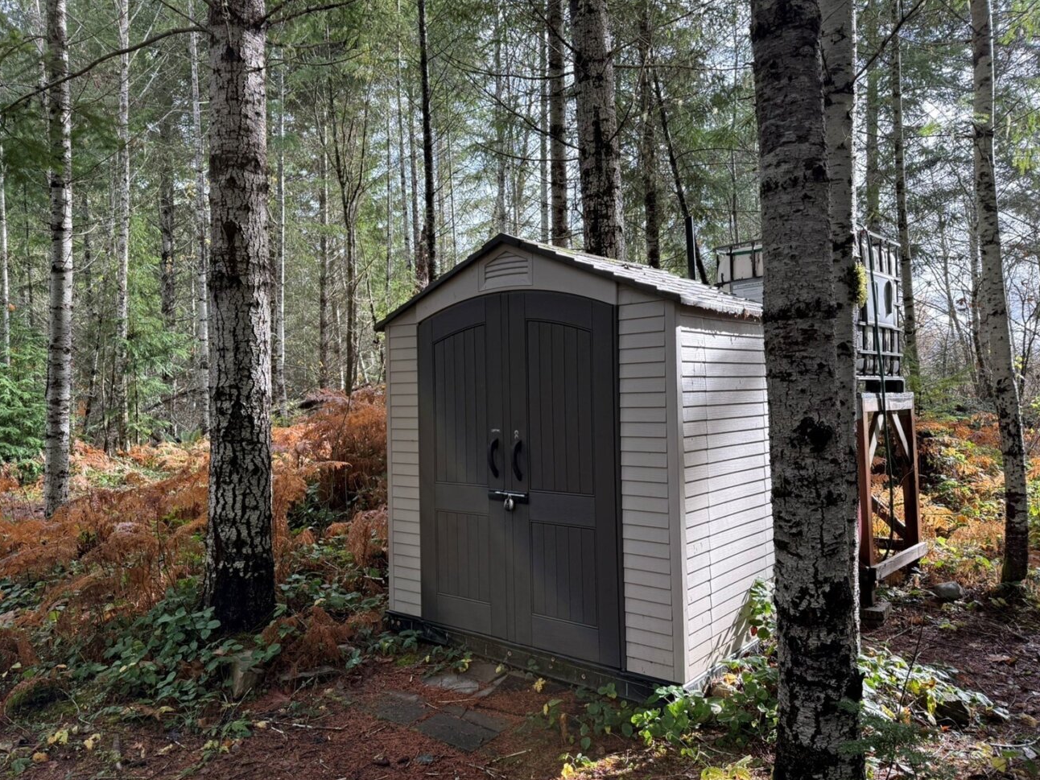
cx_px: 497
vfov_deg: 53.0
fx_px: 781
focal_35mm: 26
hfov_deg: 67.3
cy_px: 408
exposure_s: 1/504
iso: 100
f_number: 1.78
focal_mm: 6.76
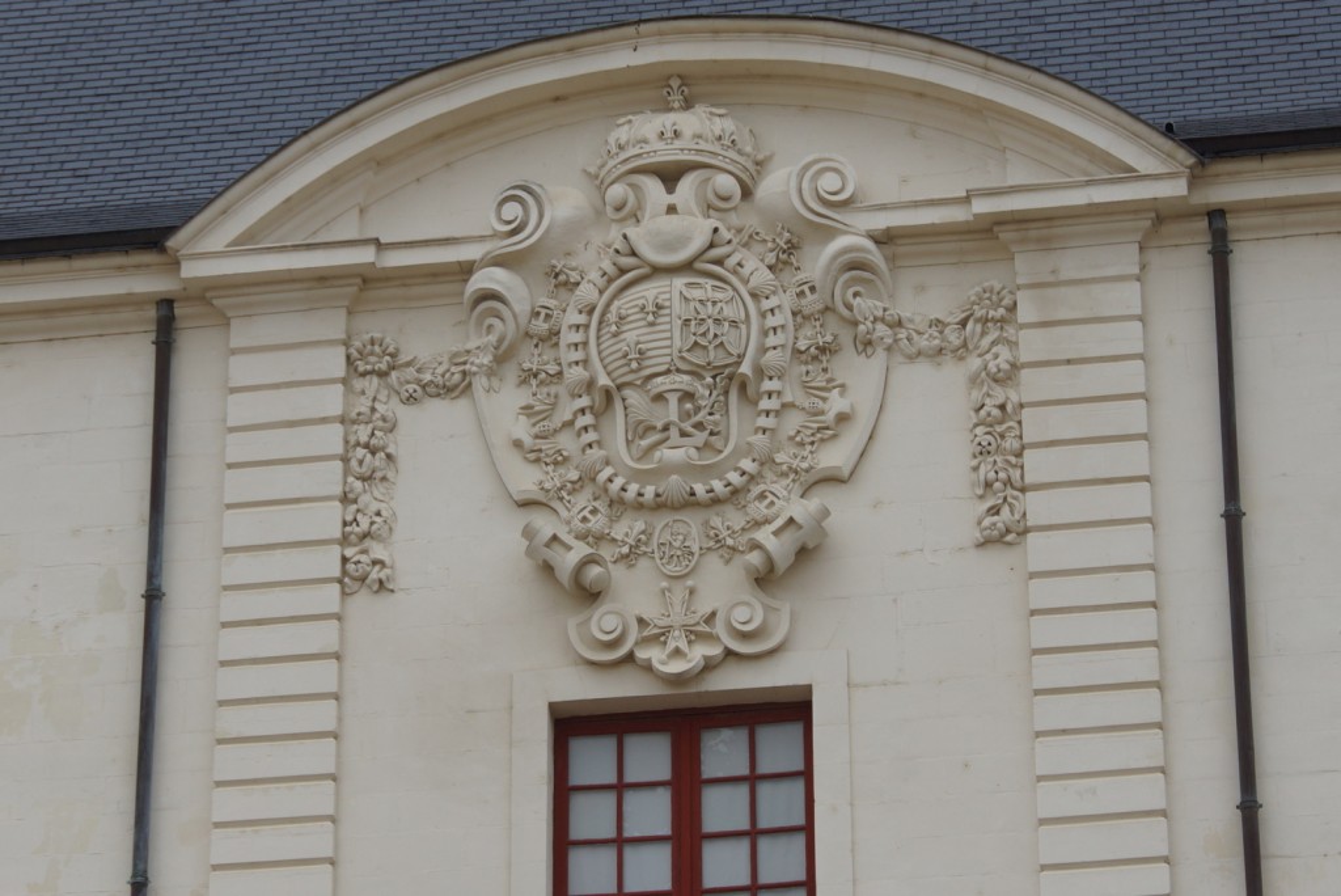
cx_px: 670
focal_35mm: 105
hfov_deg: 19.4
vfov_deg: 13.1
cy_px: 448
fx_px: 3913
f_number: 8
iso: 100
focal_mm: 50
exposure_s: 1/320
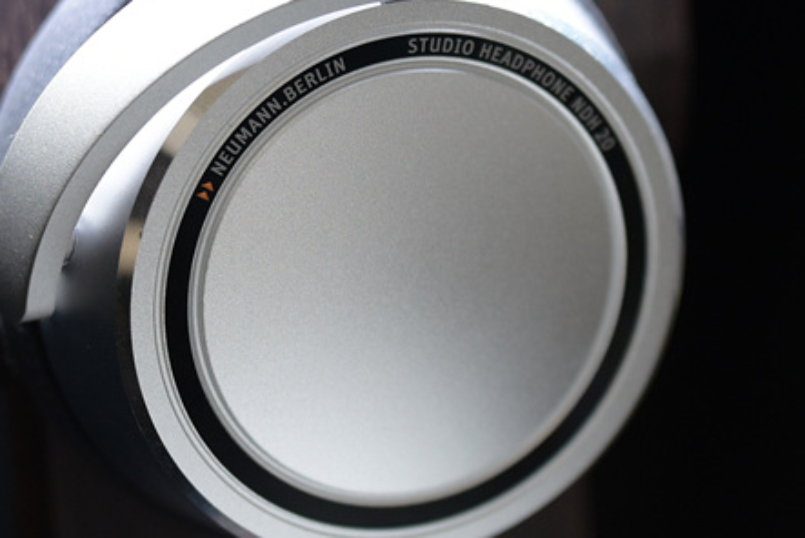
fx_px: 3267
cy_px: -33
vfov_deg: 9.3
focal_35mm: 146
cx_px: 376
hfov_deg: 14.0
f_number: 1.8
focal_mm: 40
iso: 400
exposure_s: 1/160
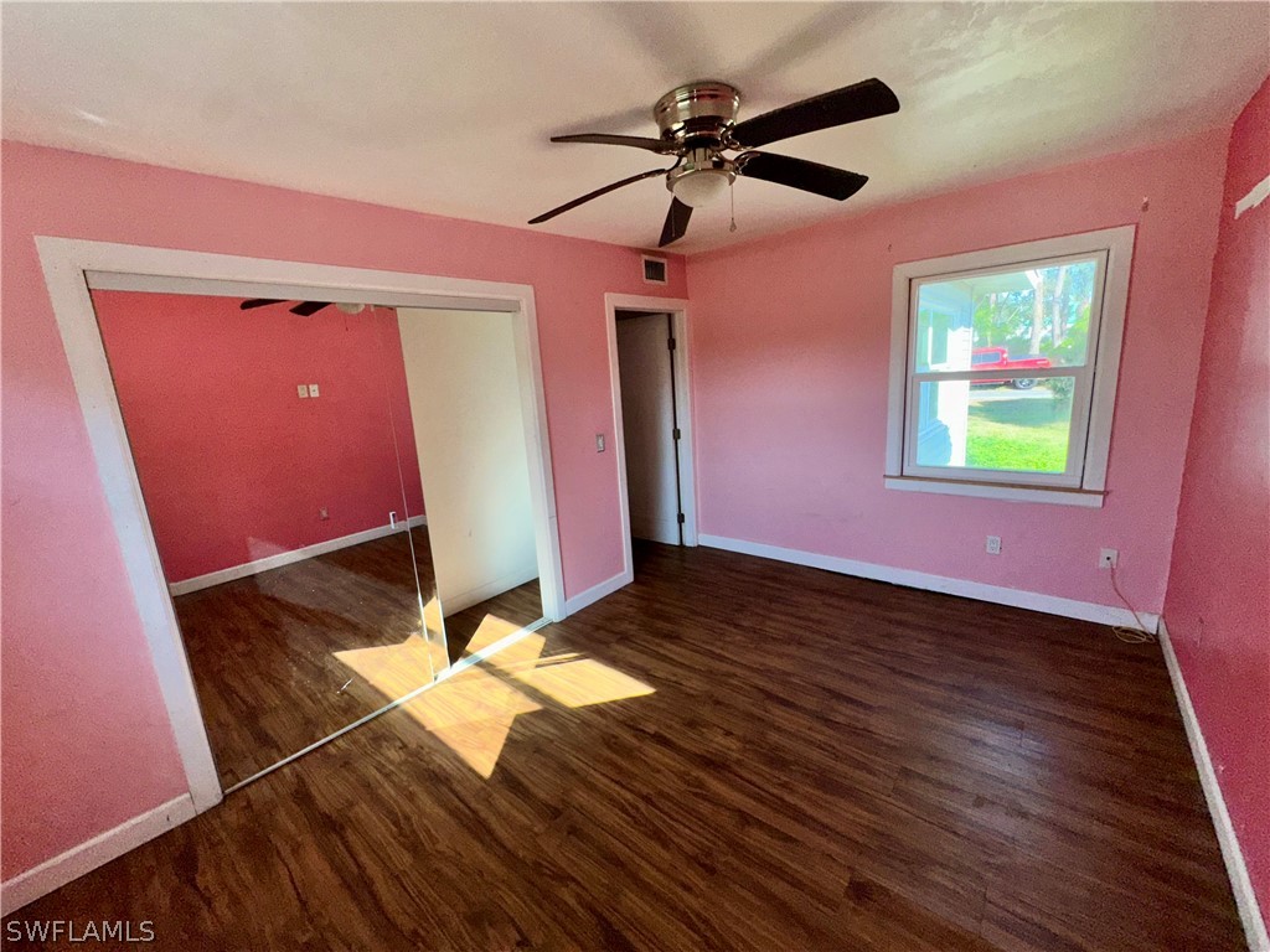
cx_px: 635
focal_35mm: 14
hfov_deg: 102.1
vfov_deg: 85.7
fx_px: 514
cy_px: 476
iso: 32
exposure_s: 1/300
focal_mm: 2.22
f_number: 2.2
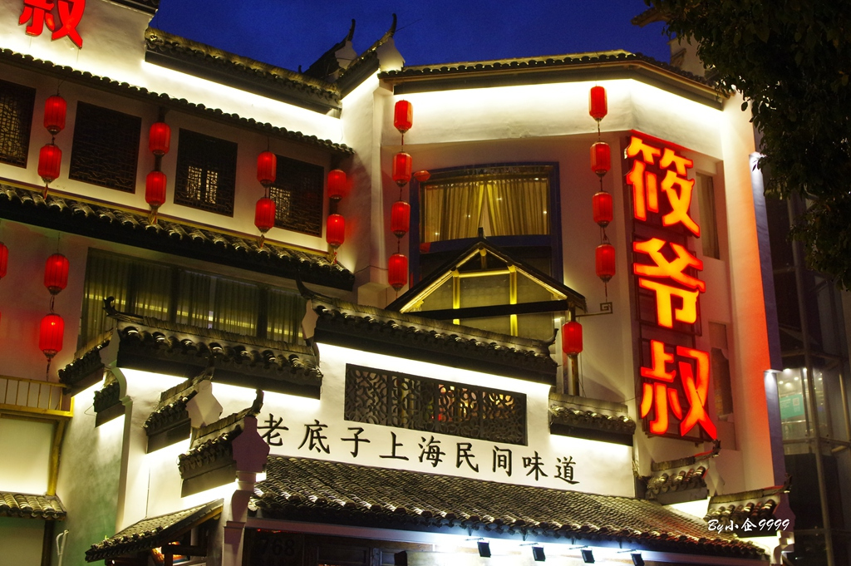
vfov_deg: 29.2
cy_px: 283
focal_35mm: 46
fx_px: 1086
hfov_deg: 42.8
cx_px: 426
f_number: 5
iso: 1600
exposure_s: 1/40
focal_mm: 31
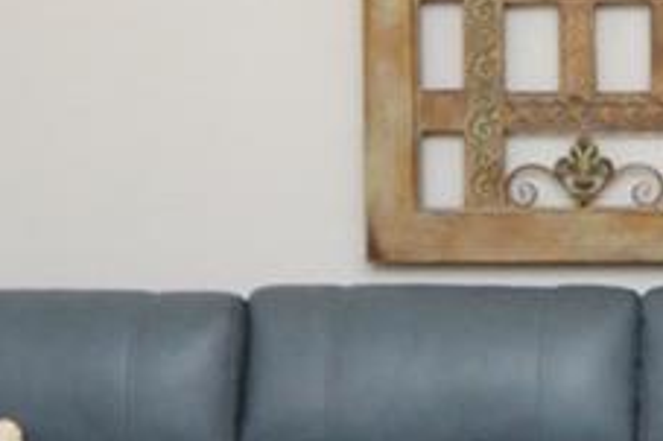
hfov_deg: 15.6
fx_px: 2337
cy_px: 133
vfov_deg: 10.8
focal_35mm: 127
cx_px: 792
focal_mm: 12
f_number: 4
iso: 720
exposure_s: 1/60
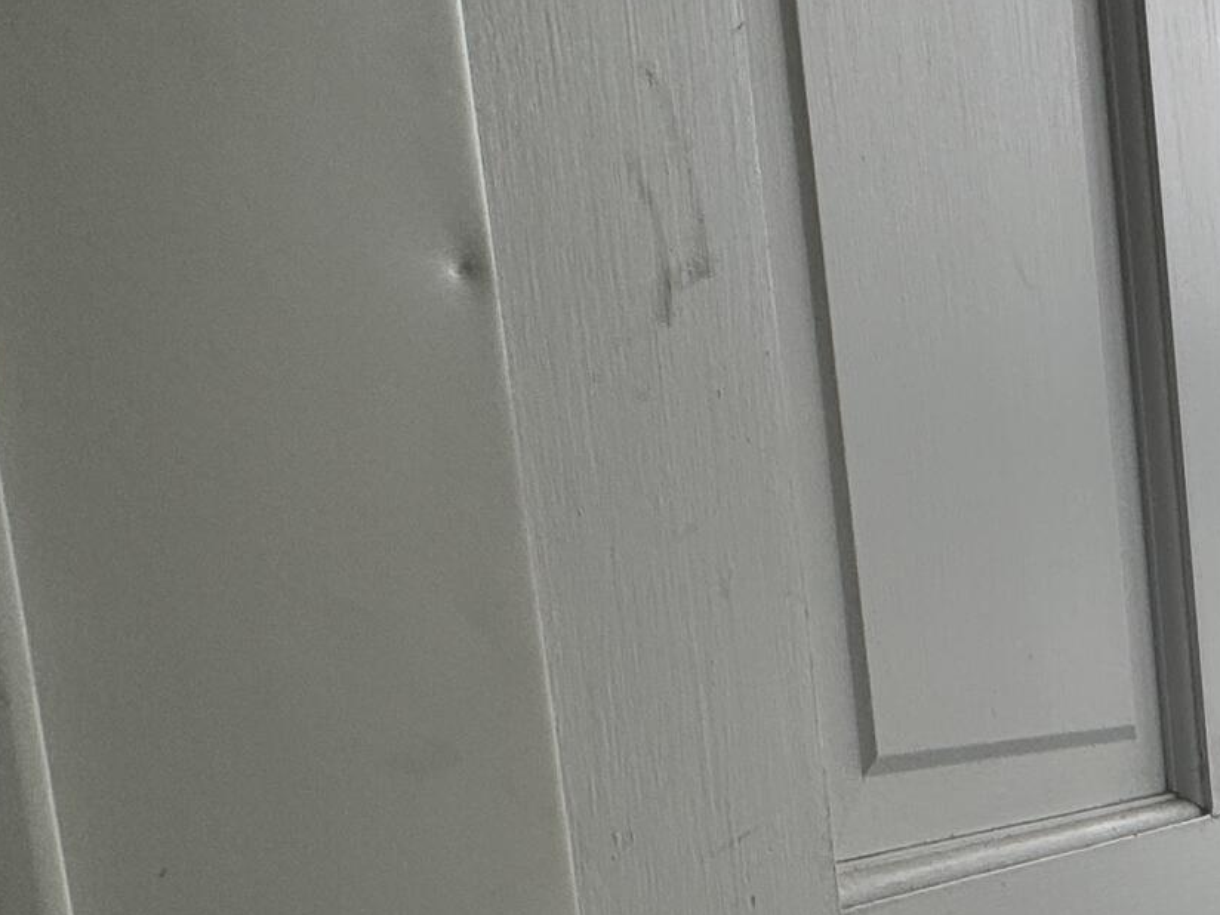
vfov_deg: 27.3
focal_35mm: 51
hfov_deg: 29.0
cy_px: 869
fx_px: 1797
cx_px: 1658
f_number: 2.2
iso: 50
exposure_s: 1/120
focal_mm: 2.22
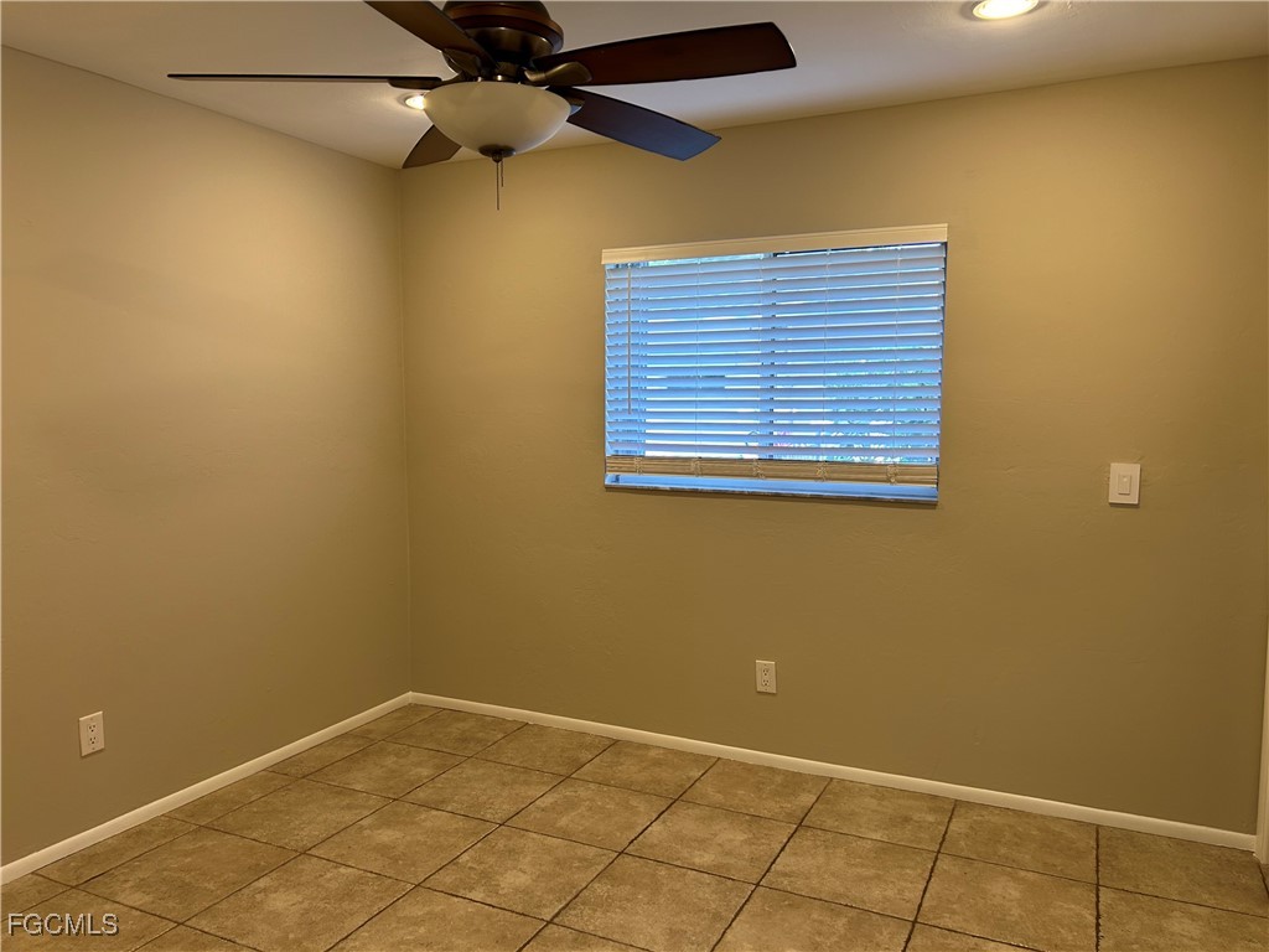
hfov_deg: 67.3
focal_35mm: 26
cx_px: 634
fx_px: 953
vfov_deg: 53.1
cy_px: 476
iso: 64
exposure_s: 1/60
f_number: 1.5
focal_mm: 5.7
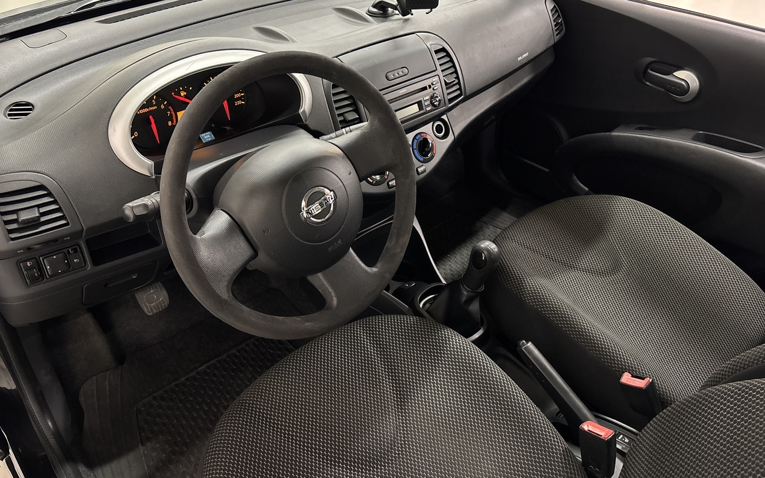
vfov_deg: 44.4
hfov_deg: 66.5
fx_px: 584
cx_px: 384
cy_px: 201
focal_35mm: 28
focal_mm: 5.96
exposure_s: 1/25
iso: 500
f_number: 1.6
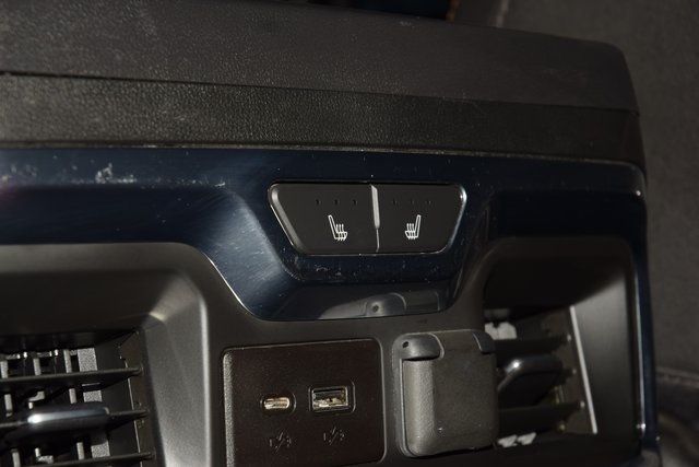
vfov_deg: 13.0
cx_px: 350
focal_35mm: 105
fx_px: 2039
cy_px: 234
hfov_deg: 19.5
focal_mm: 70
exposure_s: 1/125
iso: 100
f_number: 8
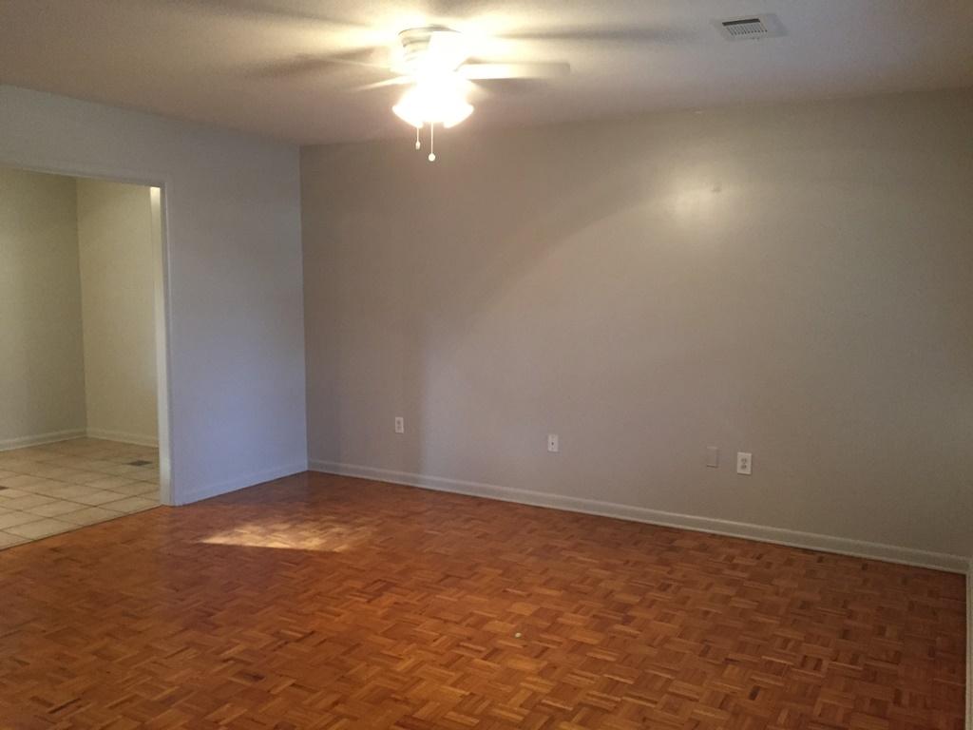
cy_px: 365
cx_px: 486
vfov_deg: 48.2
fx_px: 815
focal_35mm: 29
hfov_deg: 61.7
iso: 200
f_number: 2.2
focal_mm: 4.15
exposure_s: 1/30
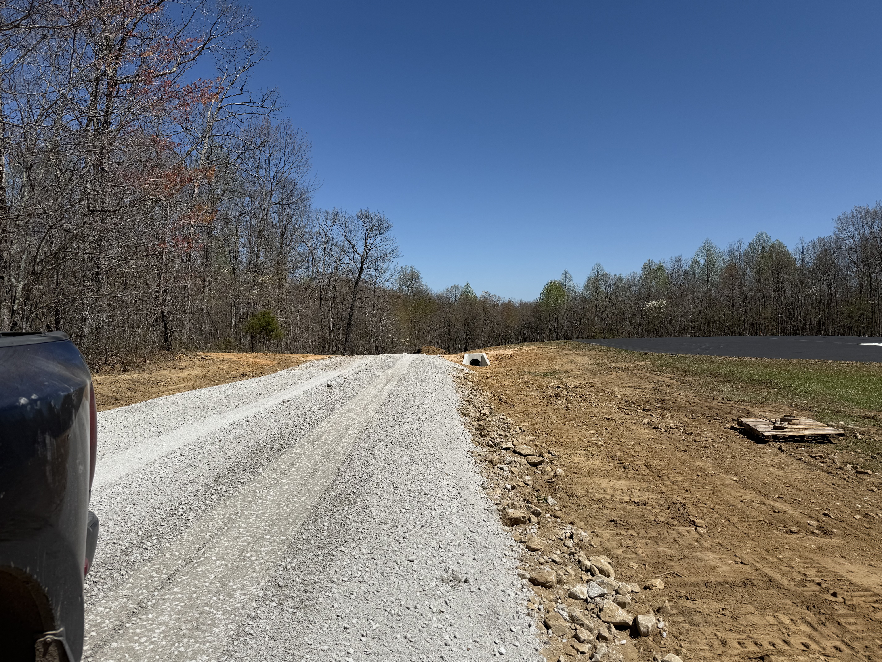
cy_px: 331
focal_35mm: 24
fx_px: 612
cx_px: 441
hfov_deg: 71.6
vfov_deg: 56.8
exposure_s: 1/9091
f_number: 1.78
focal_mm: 6.76
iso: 80
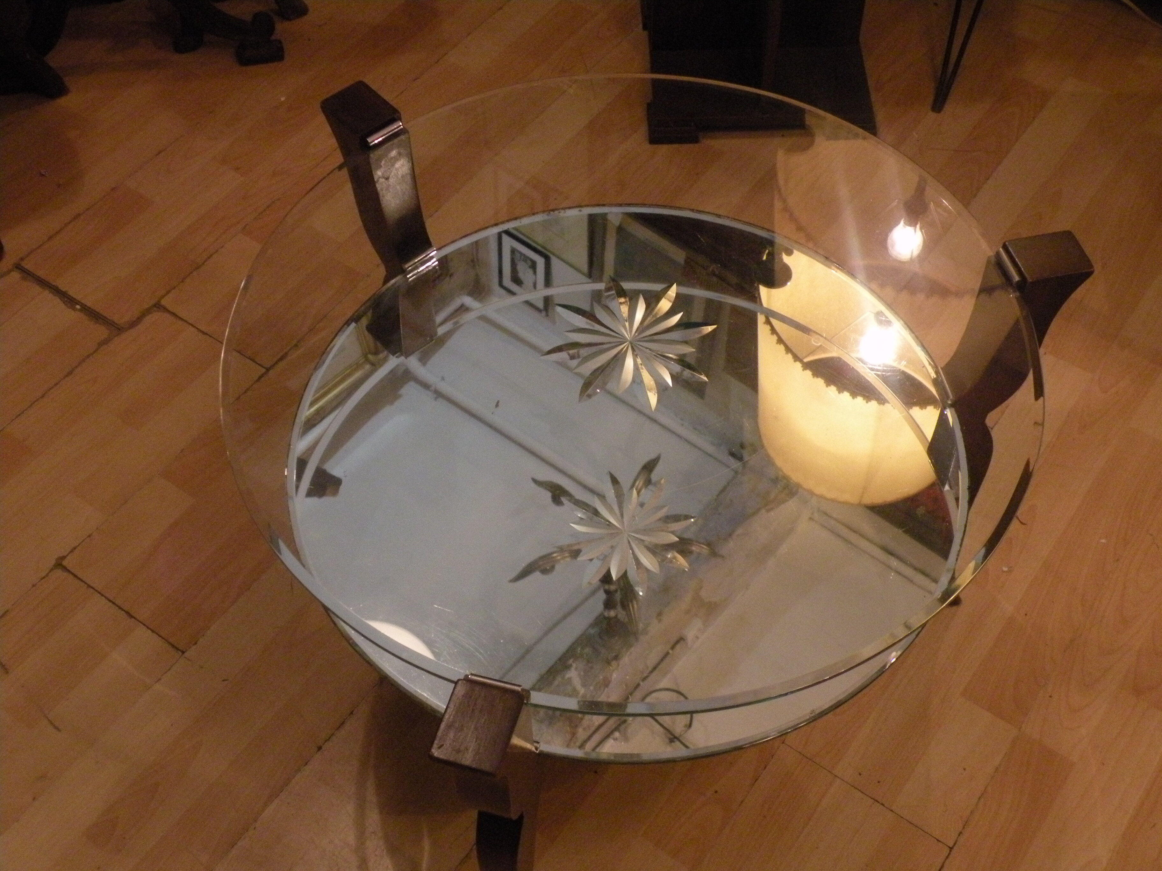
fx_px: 1410
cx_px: 581
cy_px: 436
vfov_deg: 34.3
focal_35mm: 42
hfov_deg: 44.8
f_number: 3.2
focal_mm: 7.4
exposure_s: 1/40.5
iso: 400
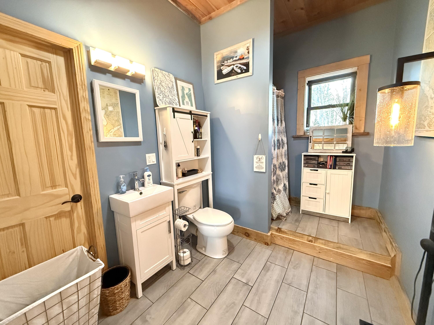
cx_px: 217
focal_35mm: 14
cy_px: 162
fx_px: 176
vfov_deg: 85.7
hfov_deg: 102.1
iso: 800
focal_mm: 2.22
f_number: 2.2
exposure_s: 1/60
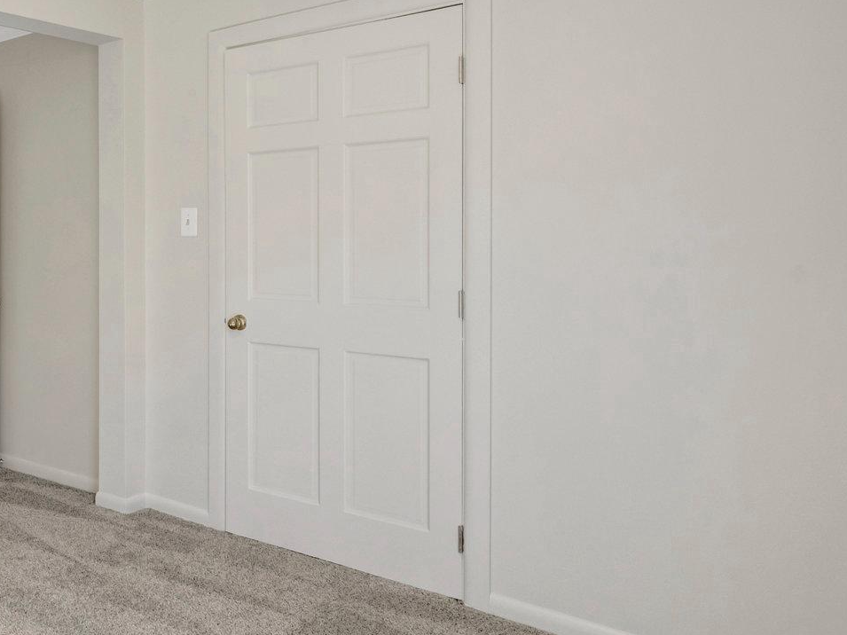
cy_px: 262
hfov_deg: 45.5
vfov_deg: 42.8
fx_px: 807
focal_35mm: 33
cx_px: -24
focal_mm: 16
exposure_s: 1/80
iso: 1250
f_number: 8
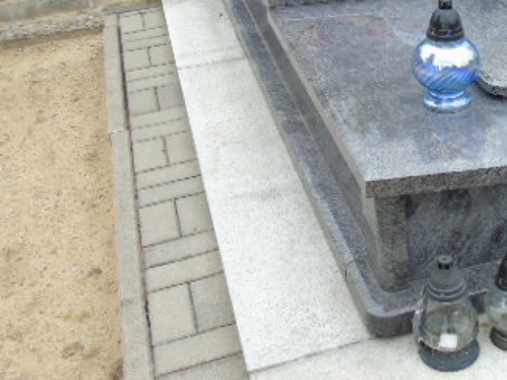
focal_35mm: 57
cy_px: 19
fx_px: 834
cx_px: 431
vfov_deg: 24.7
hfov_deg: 32.5
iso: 80
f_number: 3.6
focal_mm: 5.2
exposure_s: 1/160
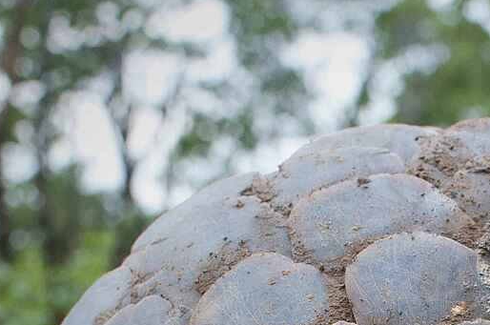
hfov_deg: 12.4
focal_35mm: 164
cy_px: 488
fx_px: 2223
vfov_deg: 8.2
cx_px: 481
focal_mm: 35
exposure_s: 1/125
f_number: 5.6
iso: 400
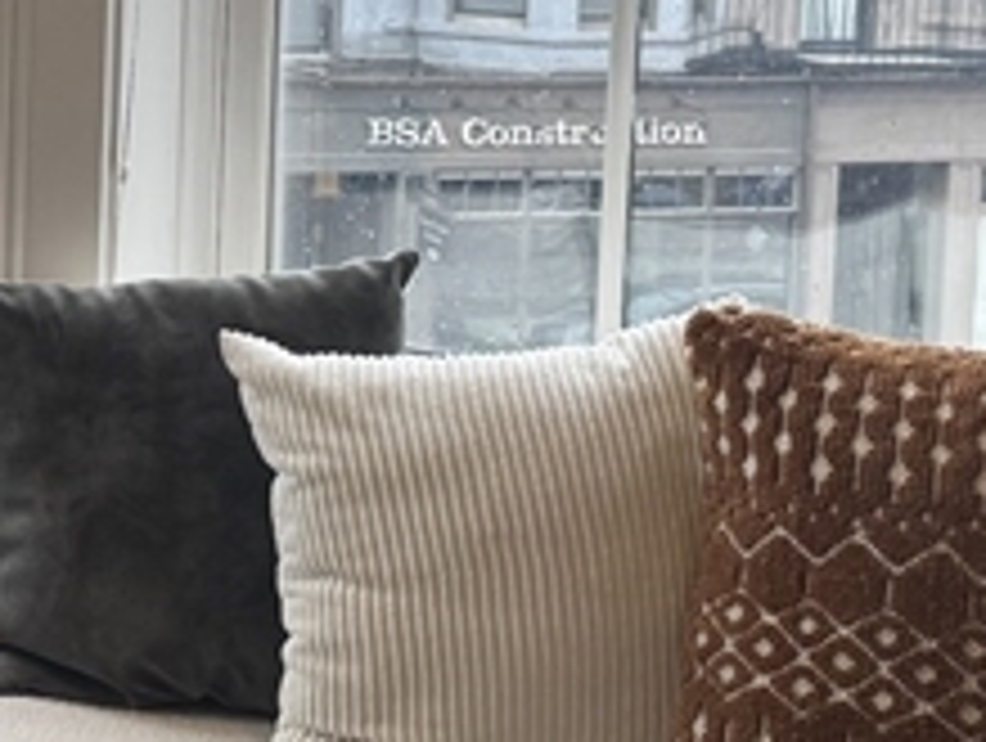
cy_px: 67
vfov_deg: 13.1
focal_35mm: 112
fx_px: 3195
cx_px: -81
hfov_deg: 17.0
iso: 80
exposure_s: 1/120
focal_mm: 6.76
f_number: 1.78
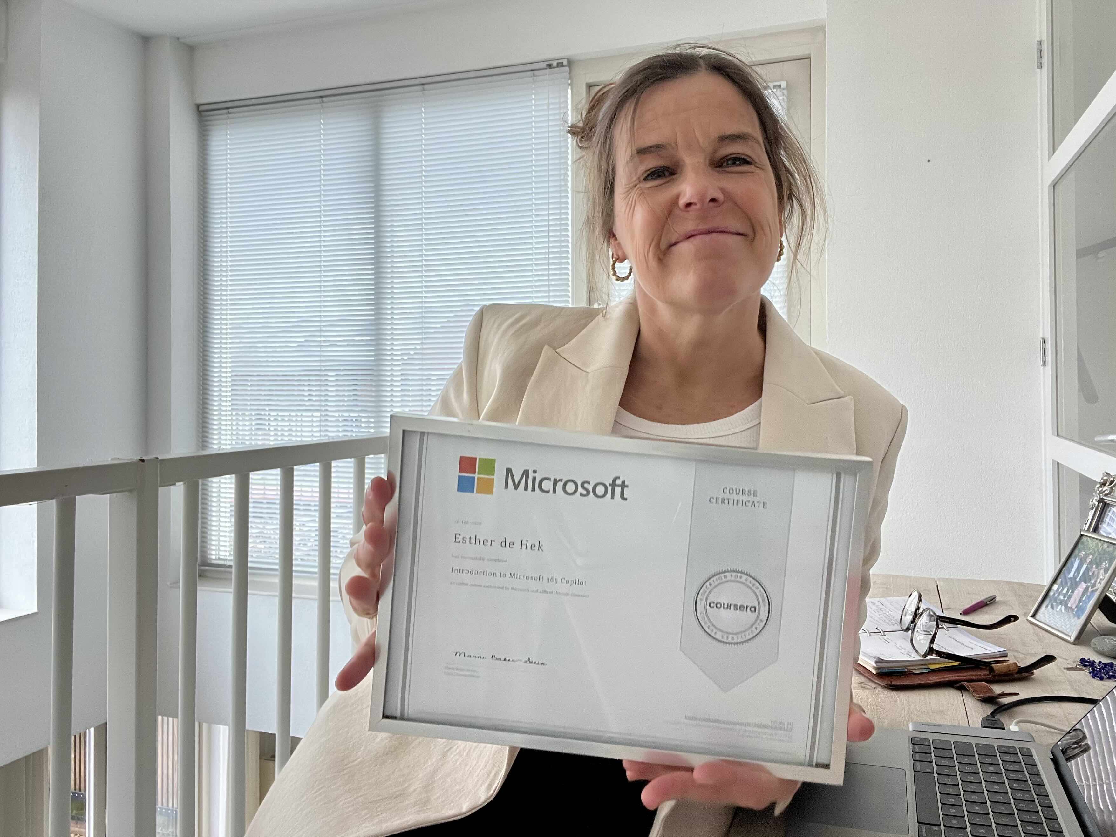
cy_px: 418
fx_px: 742
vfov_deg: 58.9
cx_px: 558
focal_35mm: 23
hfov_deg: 73.9
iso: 100
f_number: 2.2
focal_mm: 2.71
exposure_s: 1/60
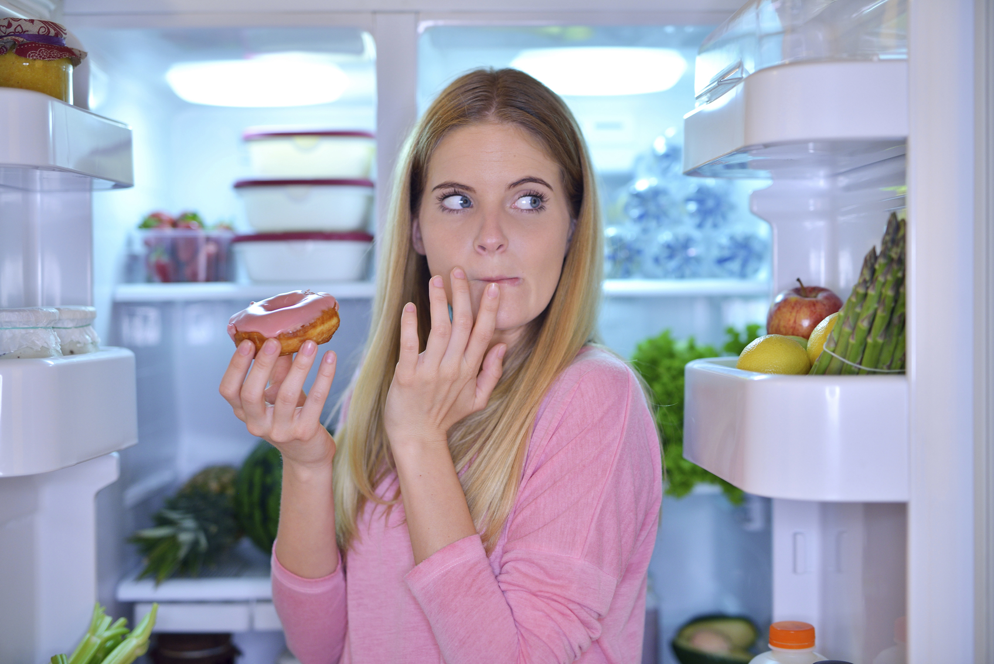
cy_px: 332
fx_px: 1381
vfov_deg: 27.0
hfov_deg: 39.6
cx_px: 497
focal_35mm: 50
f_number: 2
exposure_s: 1/100
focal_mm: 50
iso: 400
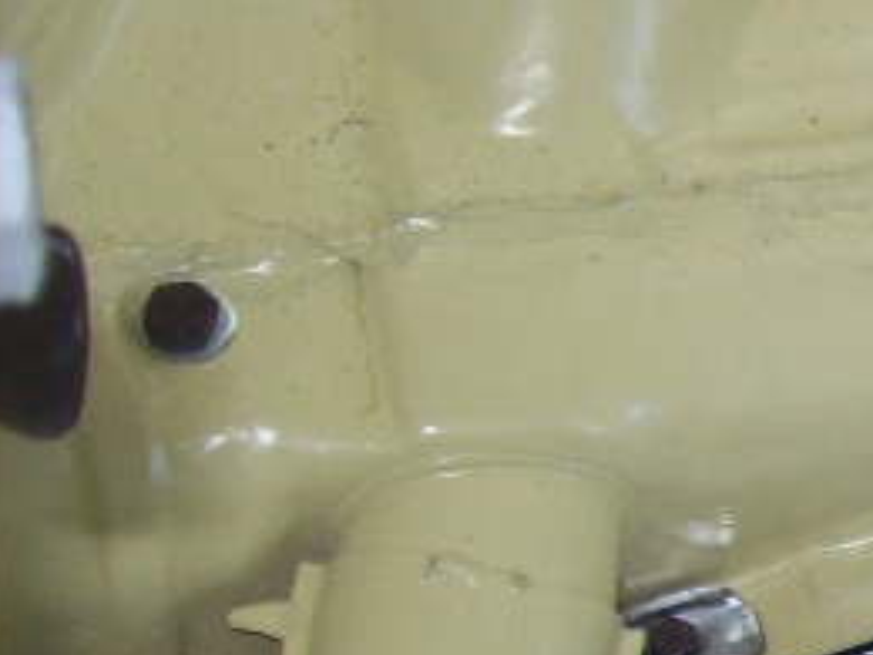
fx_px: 3581
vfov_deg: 10.4
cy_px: 642
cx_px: 1709
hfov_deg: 12.4
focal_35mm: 142
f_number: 2.7
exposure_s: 1/64
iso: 80
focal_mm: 6
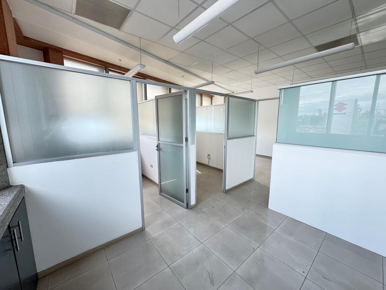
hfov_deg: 102.1
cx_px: 193
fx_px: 156
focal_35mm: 14
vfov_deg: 85.7
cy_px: 145
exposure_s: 1/99
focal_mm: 2.22
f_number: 2.2
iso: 100
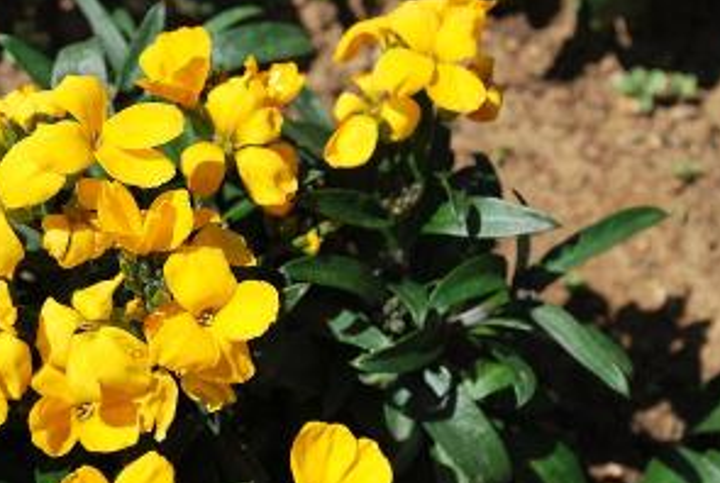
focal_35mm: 112
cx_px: 261
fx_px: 2238
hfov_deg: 18.2
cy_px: 320
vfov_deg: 12.3
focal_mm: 55
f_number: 8
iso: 100
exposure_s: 1/250
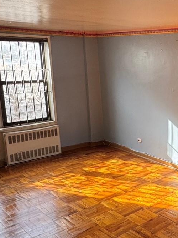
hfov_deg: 28.0
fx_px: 295
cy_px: 107
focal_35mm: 43
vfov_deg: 43.8
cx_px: 229
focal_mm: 2.22
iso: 64
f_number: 2.2
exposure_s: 1/99
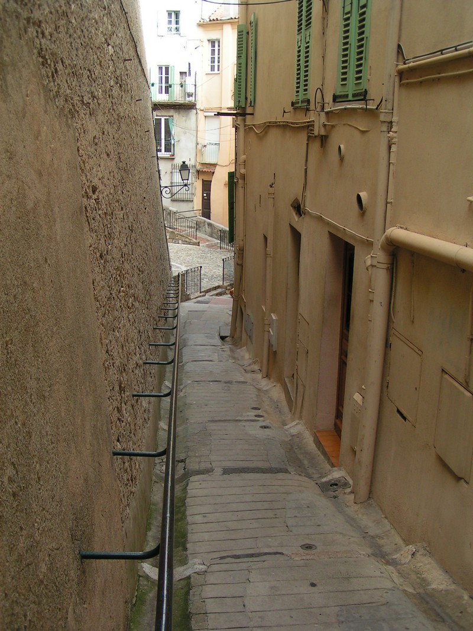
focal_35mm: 41
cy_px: 316
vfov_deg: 45.8
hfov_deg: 35.1
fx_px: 747
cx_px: 236
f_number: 3.5
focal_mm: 6.3
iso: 50
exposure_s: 1/80
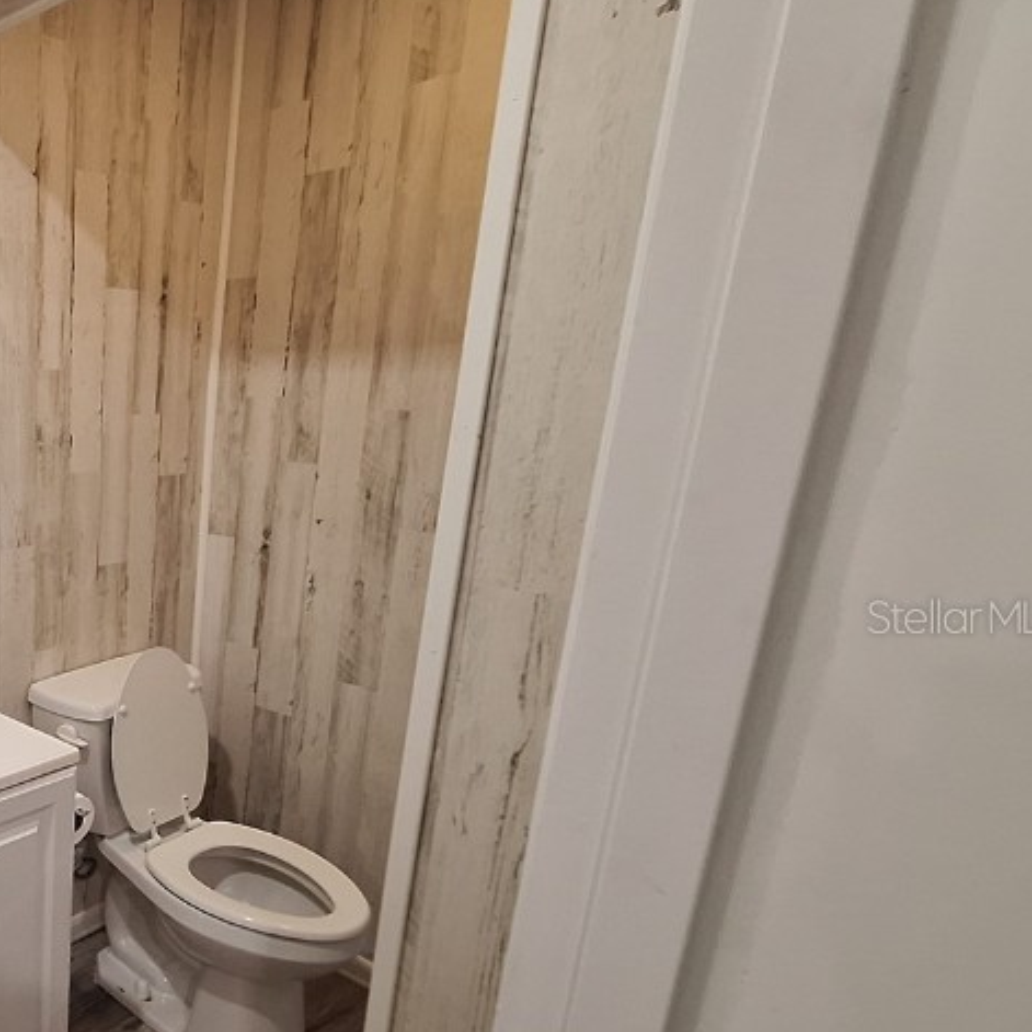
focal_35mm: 25
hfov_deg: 48.8
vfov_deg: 62.4
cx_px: -48
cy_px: 616
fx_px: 843
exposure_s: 1/30
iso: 200
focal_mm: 1.74
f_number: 2.2
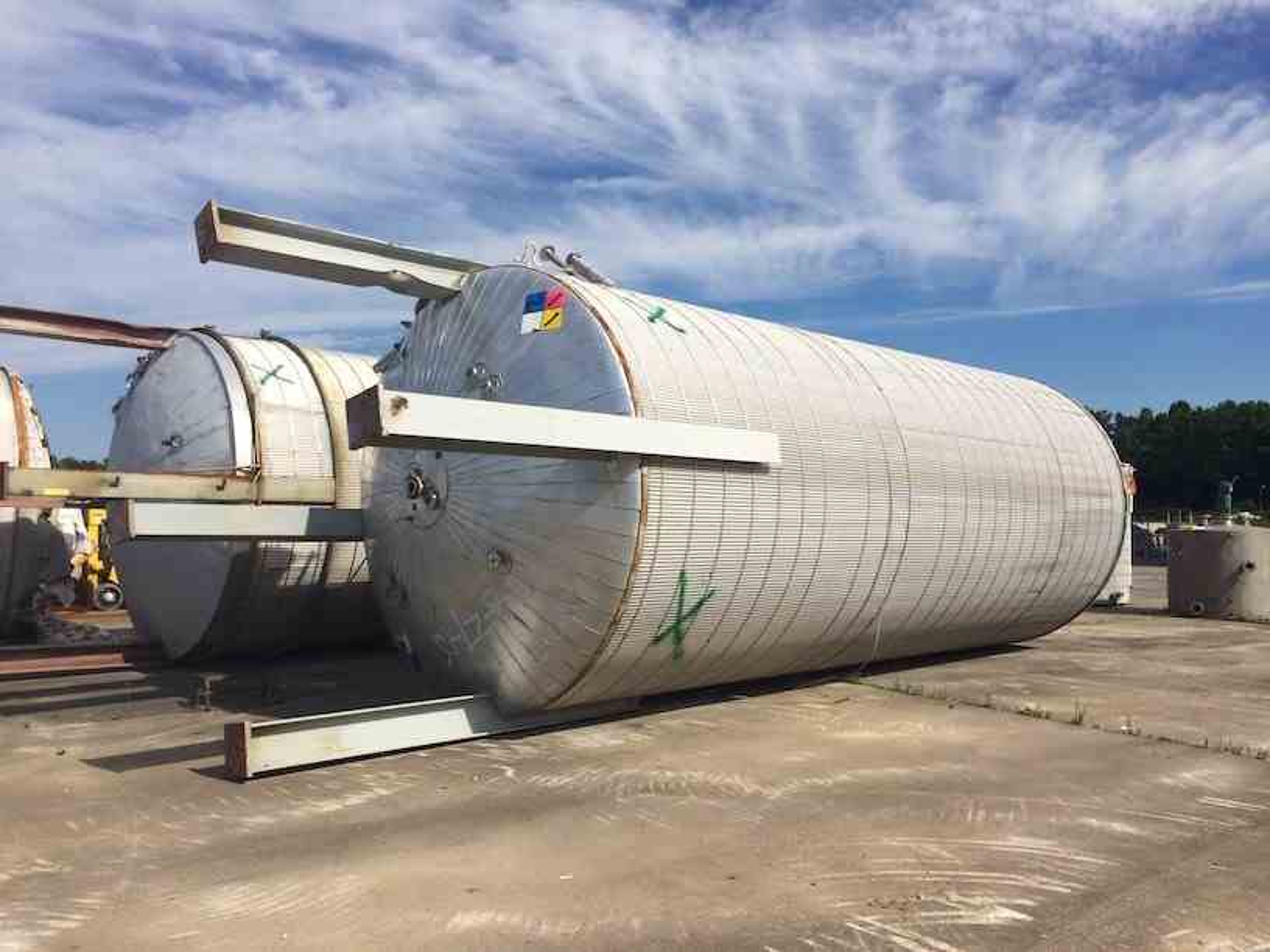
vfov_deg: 48.2
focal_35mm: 29
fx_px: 1064
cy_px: 476
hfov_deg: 61.7
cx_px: 635
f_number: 2.2
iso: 32
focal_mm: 4.15
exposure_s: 1/3731
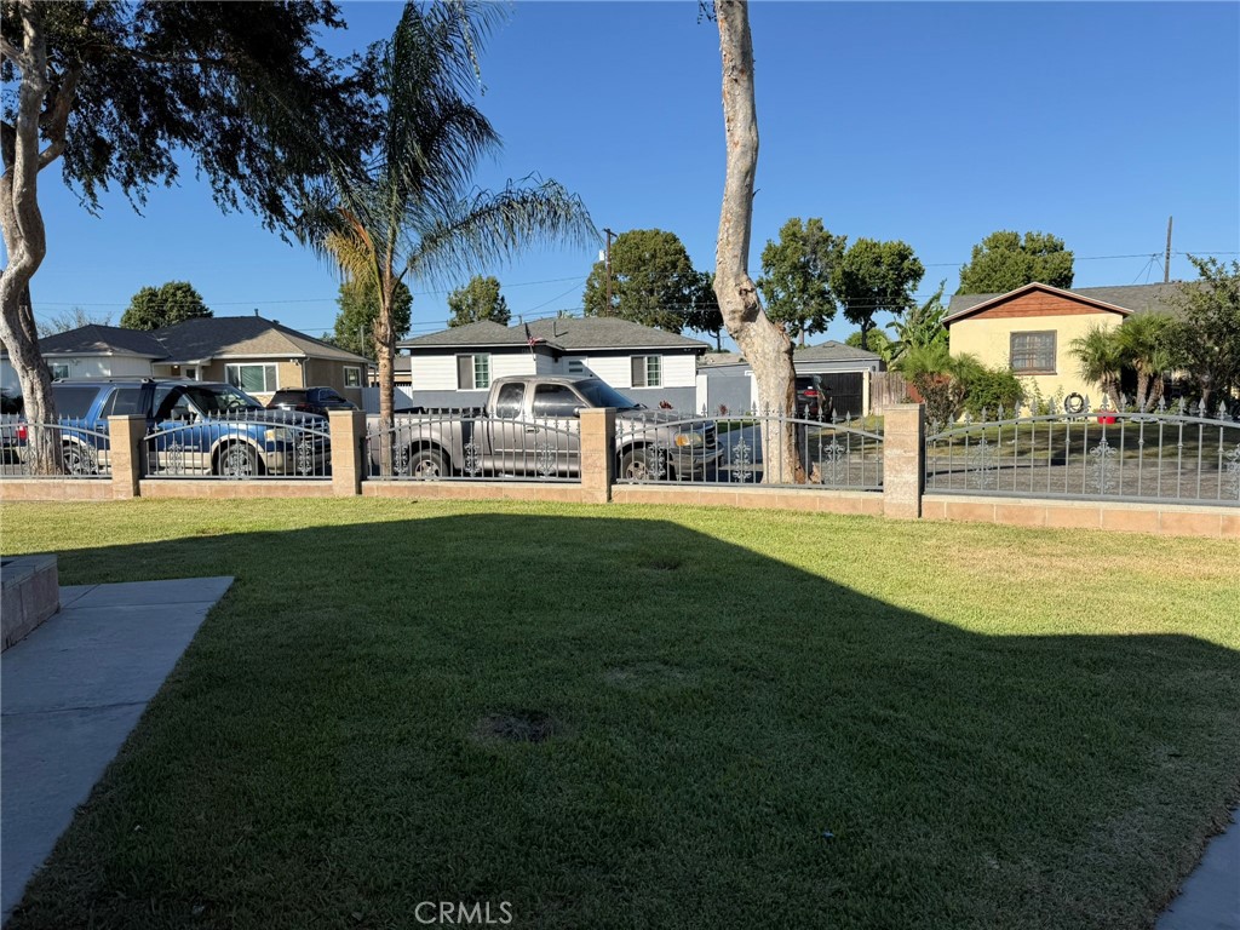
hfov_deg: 71.6
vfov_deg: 56.8
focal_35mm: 24
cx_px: 620
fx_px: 860
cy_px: 465
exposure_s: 1/4405
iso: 80
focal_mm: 6.76
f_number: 1.78
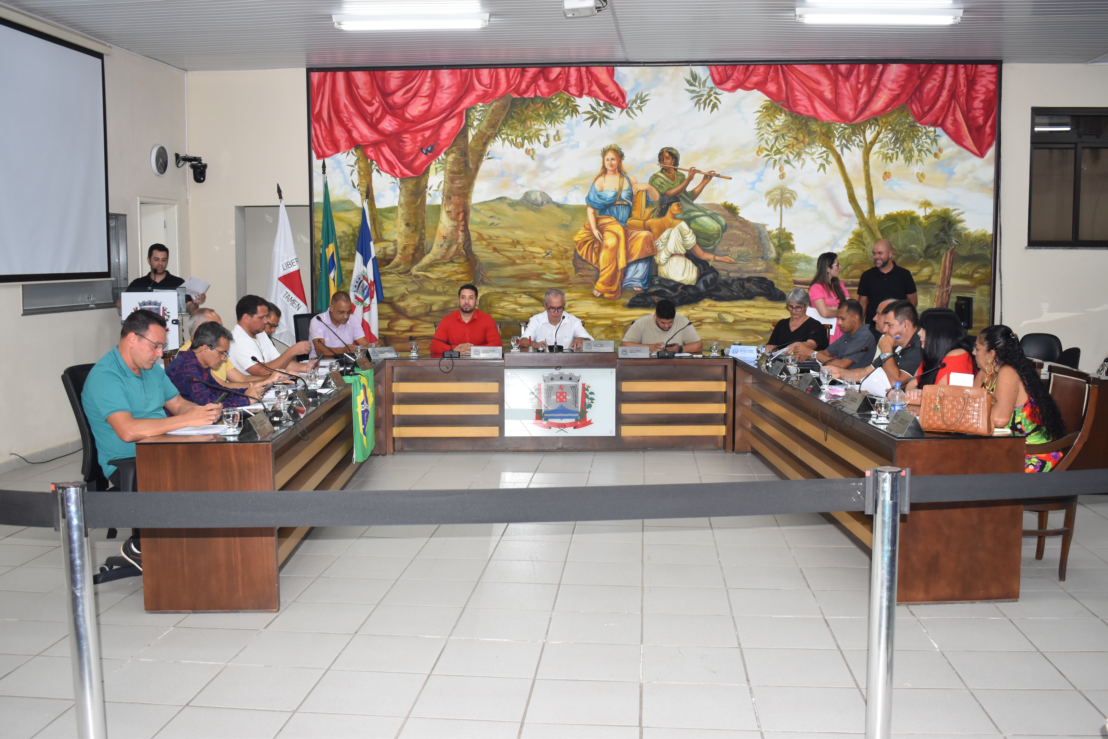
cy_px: 370
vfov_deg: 38.4
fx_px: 1062
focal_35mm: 34
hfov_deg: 55.1
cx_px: 554
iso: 800
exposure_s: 1/100
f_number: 5
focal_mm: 23
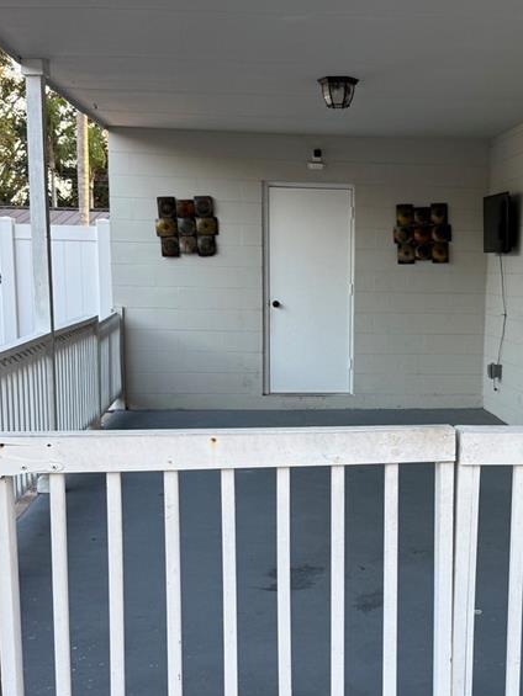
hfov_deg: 28.2
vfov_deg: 37.3
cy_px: 424
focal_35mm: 51
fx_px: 1027
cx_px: 387
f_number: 1.78
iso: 64
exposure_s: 1/180
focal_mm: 6.76
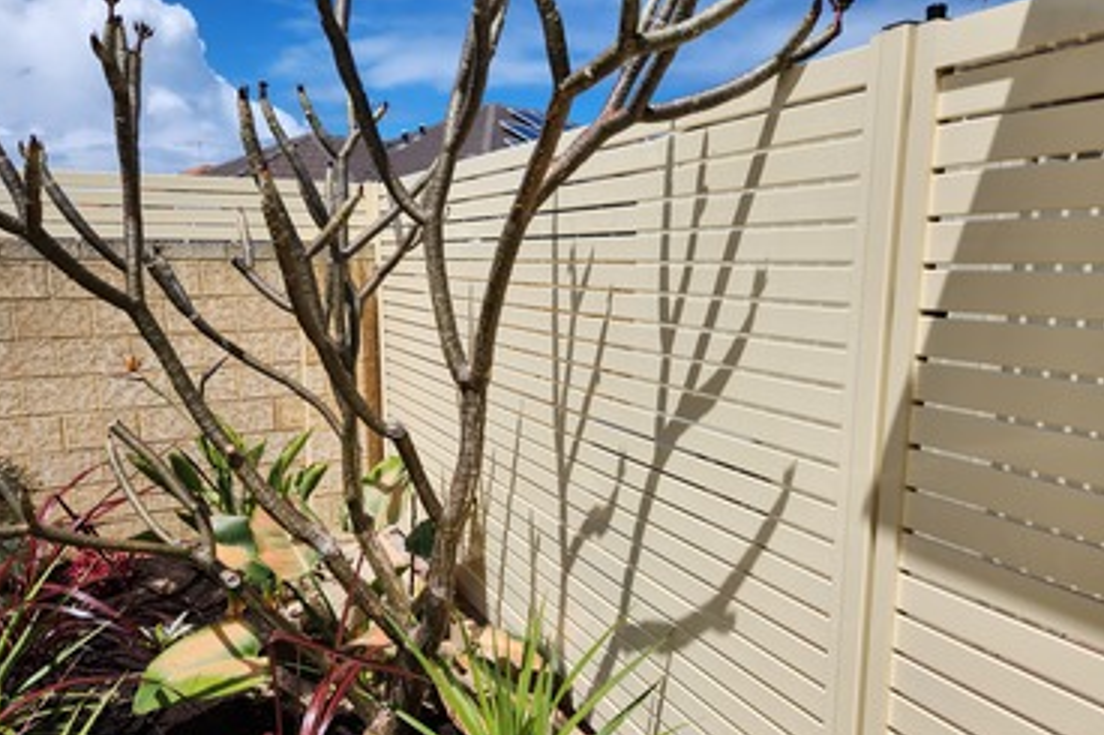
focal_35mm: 26
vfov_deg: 49.5
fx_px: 797
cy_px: 396
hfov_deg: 69.4
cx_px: 534
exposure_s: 1/3211
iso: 20
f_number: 1.8
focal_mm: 5.4
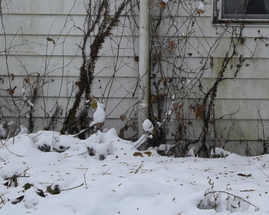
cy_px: -68
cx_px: 474
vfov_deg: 8.9
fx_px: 1353
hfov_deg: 10.7
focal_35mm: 170
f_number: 10
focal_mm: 30
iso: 200
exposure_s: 1/400
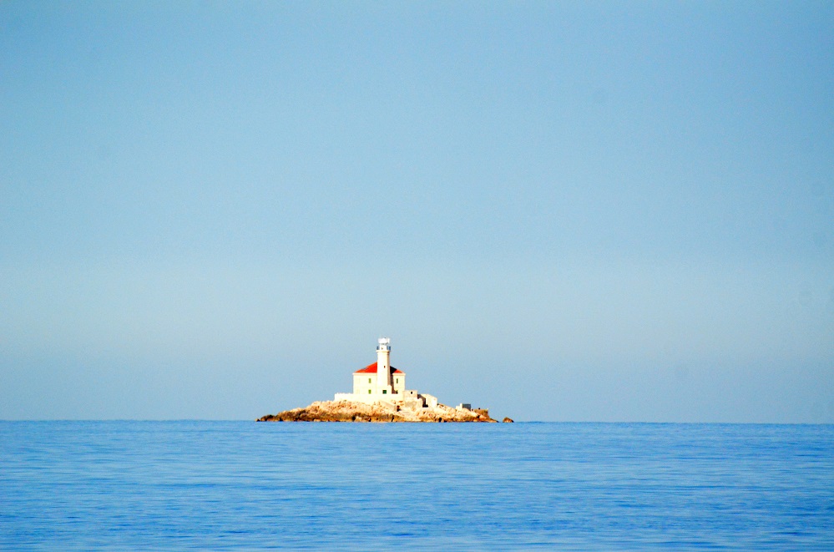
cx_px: 417
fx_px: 10400
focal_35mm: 450
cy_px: 276
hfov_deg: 4.6
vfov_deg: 3.0
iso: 3600
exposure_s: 1/8000
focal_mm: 300
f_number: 6.3
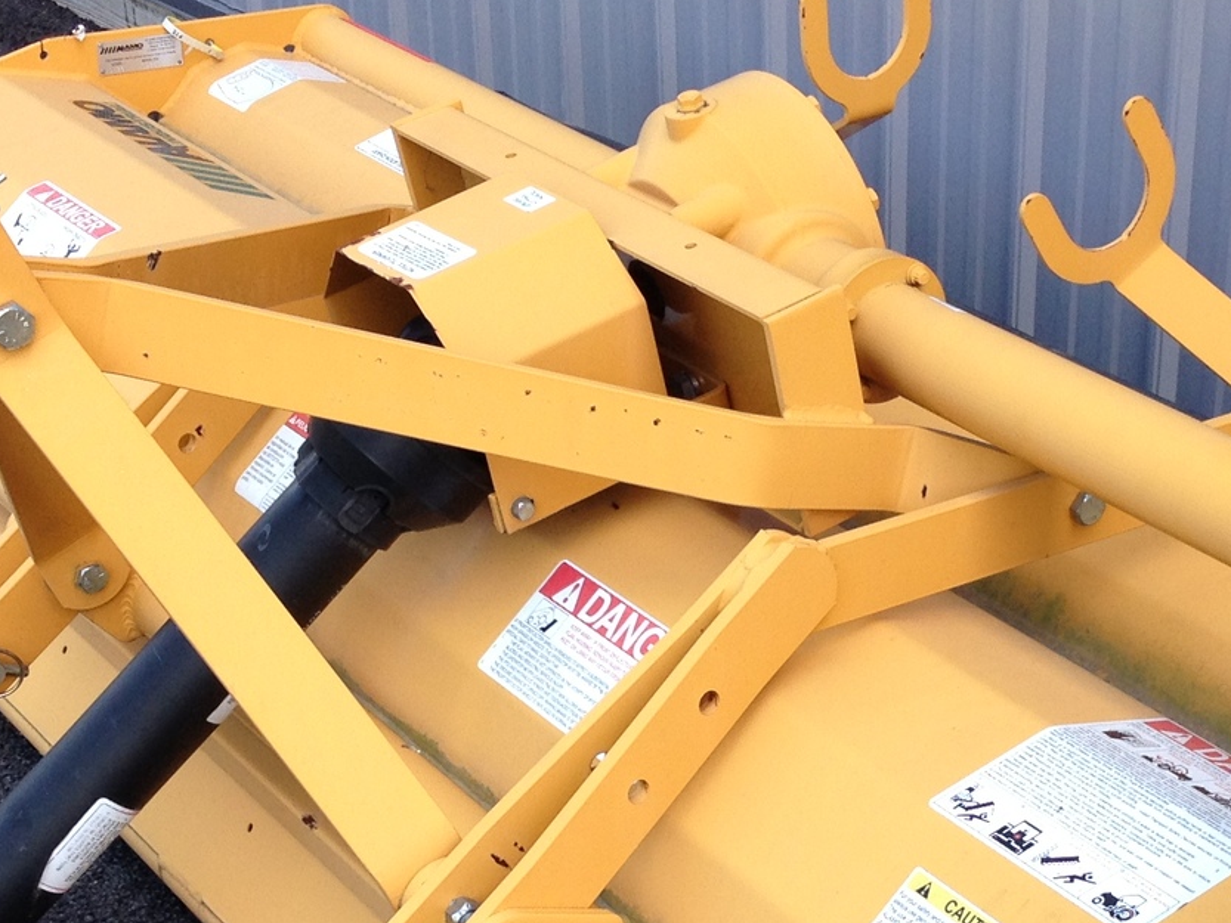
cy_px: 783
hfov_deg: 22.7
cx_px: 828
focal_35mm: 86
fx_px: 3059
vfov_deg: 17.0
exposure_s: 1/394
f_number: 2.4
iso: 50
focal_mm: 4.28
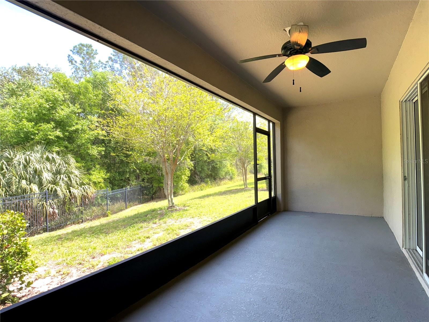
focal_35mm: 24
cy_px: 161
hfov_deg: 71.6
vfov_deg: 56.8
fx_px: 297
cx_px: 214
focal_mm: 6.76
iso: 125
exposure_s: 1/757
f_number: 1.78
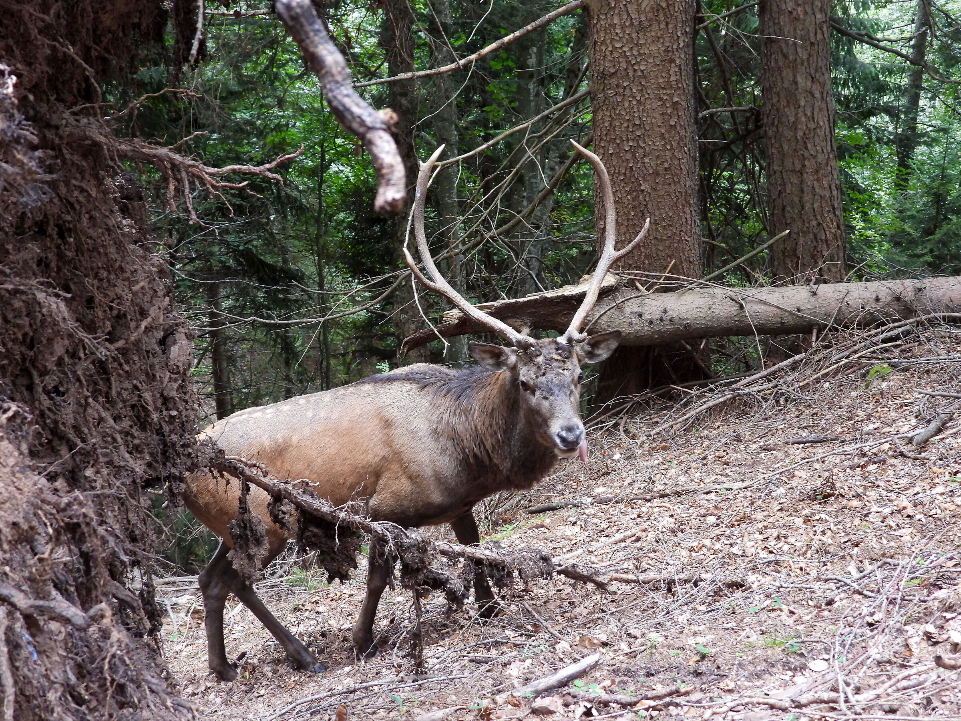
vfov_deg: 29.1
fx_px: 1388
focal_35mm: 50
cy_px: 360
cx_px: 480
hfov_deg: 38.2
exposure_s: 1/15
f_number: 3.2
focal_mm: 9
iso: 400
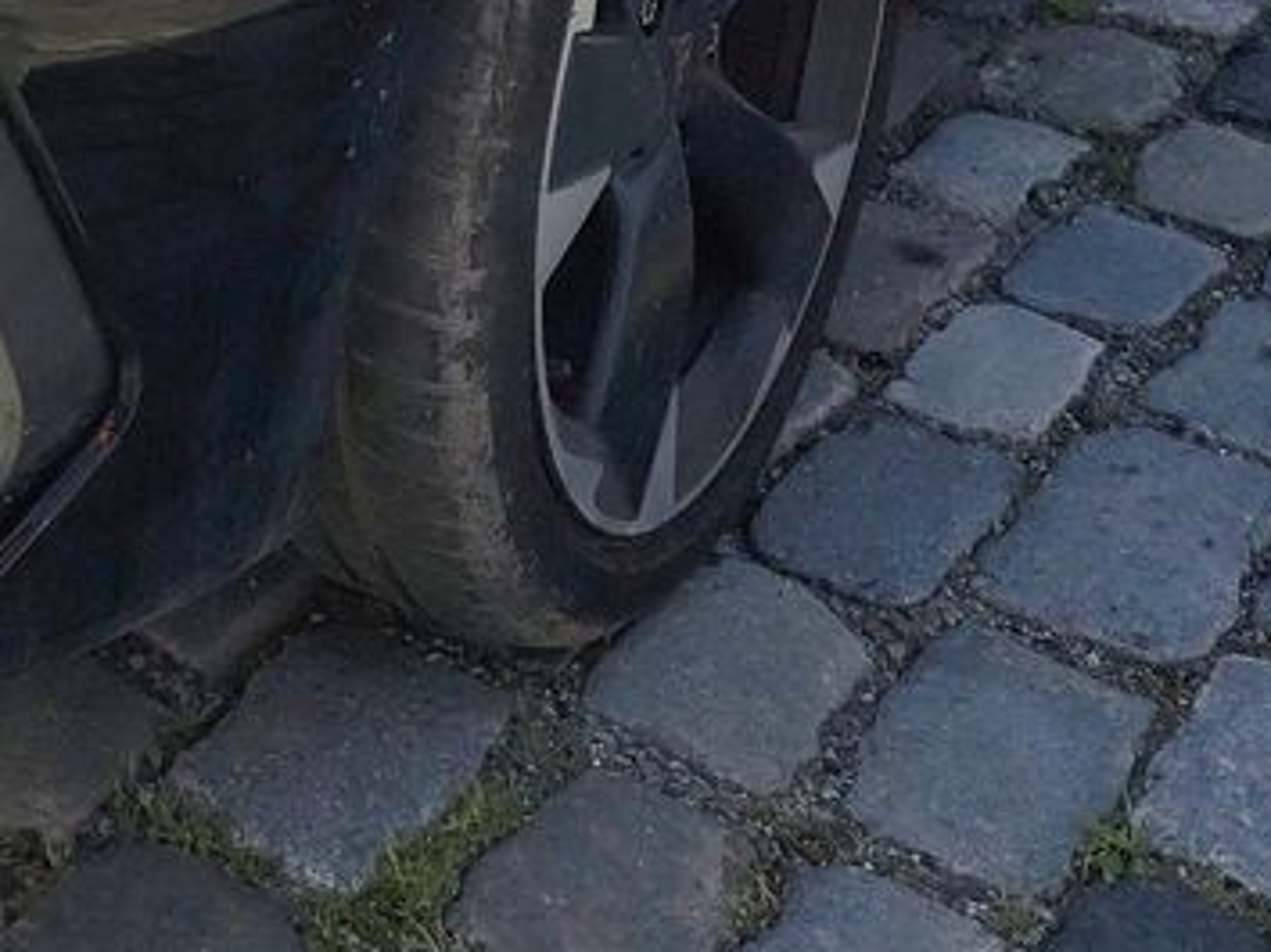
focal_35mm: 78
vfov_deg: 16.8
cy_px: -564
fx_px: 2862
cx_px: -259
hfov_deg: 23.0
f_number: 1.65
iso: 50
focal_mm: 6.19
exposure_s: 1/982
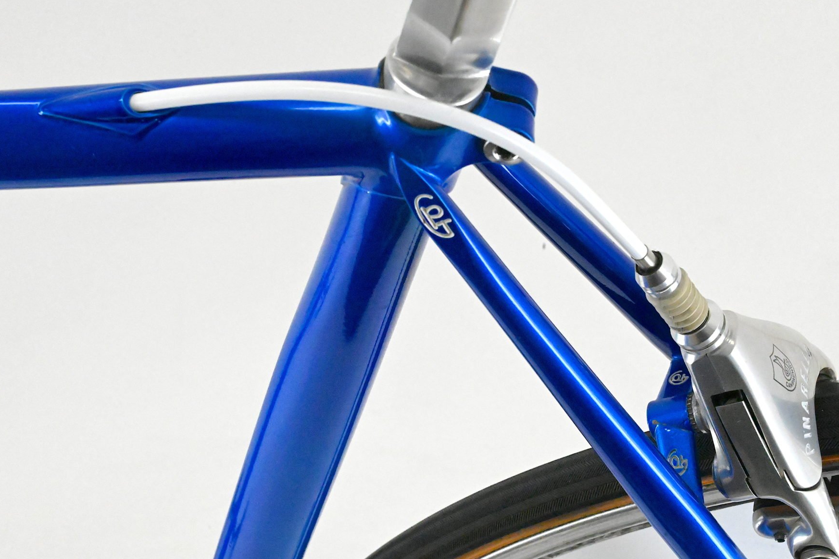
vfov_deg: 17.7
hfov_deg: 26.3
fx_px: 1794
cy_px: 267
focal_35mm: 77
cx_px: 420
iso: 28800
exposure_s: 1/640
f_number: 20
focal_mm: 70
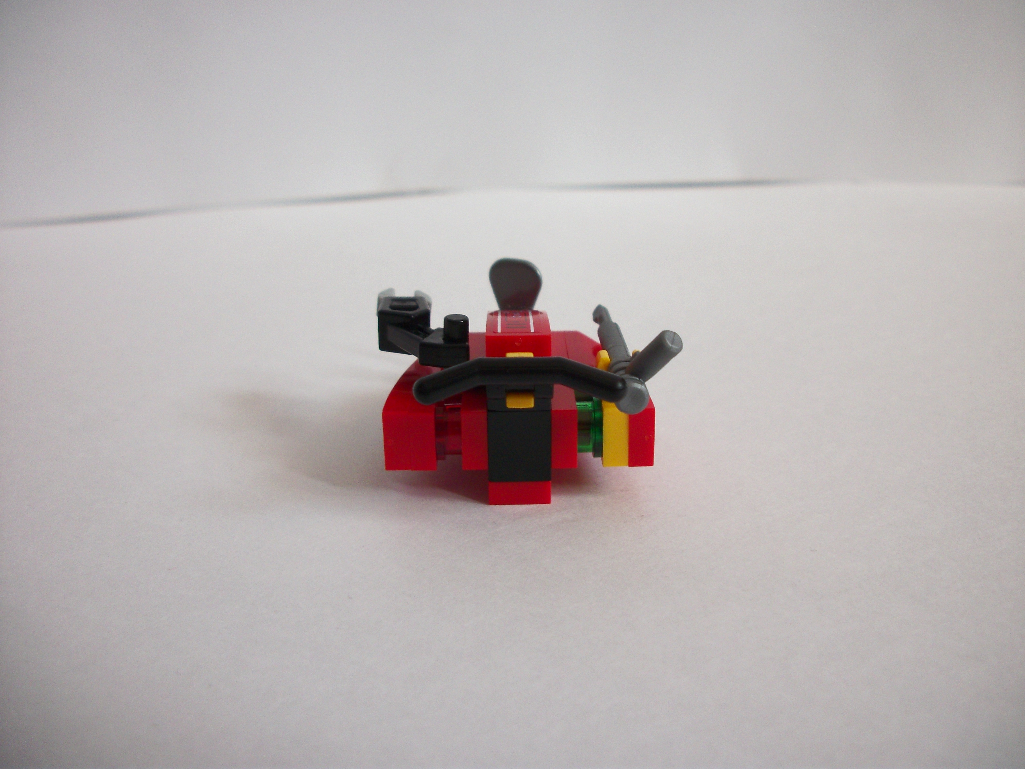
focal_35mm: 35
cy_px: 384
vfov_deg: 40.7
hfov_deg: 52.6
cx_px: 512
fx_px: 1036
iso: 148
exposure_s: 1/30
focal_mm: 6.3
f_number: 3.1
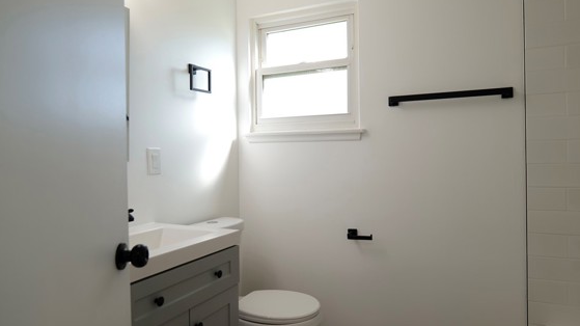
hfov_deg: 76.2
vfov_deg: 47.6
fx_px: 369
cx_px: 312
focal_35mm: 24
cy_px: 159
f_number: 3.5
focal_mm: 20
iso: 100
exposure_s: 1/100
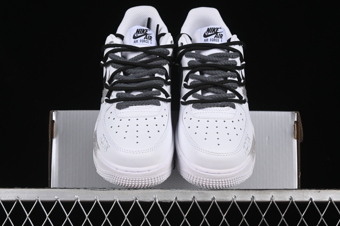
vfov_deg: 17.5
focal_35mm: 78
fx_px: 737
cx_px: 176
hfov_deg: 26.0
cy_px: 115
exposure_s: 1/80
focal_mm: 50
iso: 160
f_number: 8
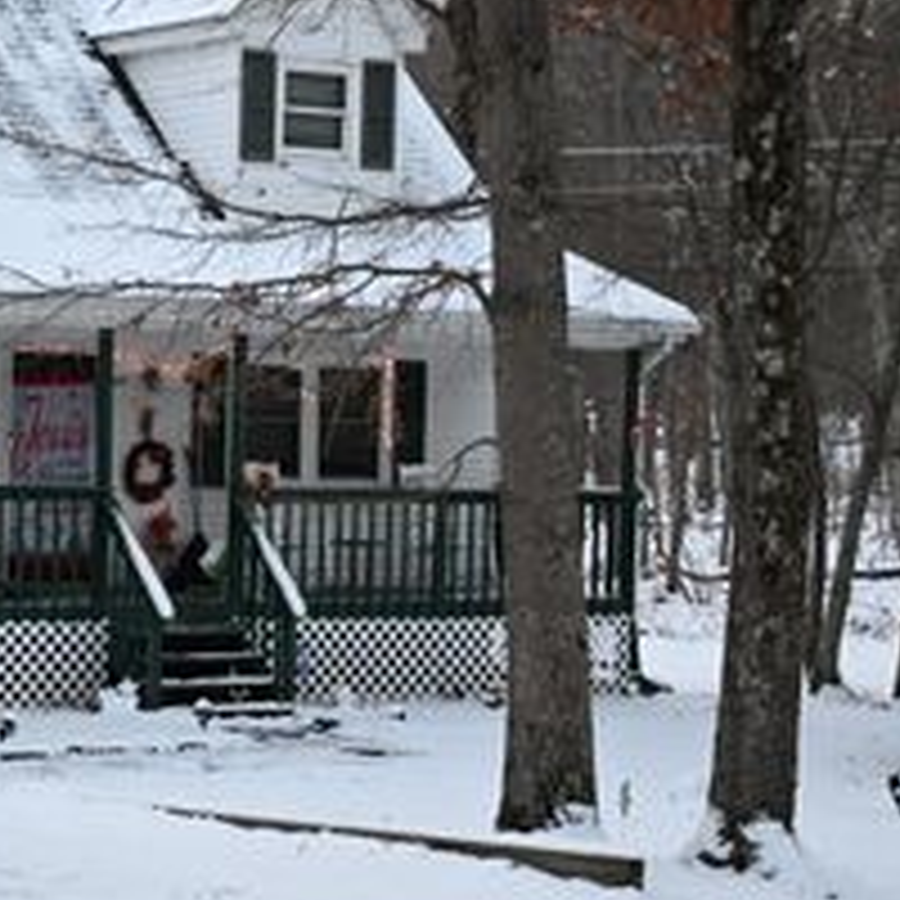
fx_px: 3047
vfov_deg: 16.8
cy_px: 425
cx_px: -162
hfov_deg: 16.2
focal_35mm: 104
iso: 1000
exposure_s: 1/125
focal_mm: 32.5
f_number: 5
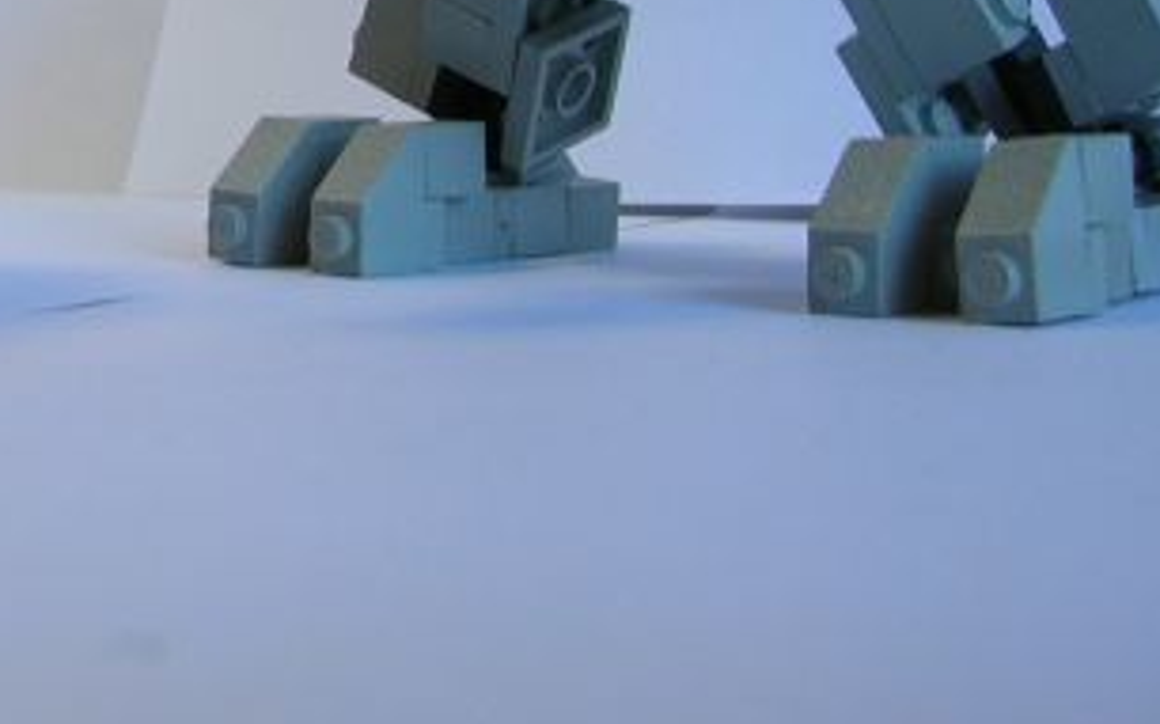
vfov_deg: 13.0
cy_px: -260
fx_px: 3065
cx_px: -201
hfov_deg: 20.2
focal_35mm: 97
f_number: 2.8
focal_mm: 5.8
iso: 50
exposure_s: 1/24.7
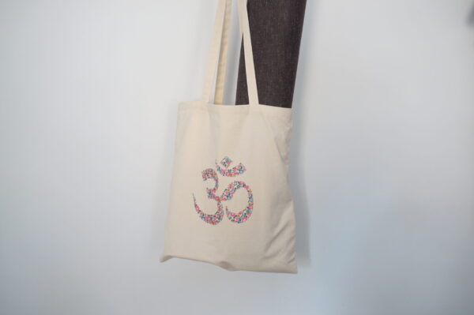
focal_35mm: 38
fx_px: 493
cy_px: 158
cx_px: 237
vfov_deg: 35.4
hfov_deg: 51.3
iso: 250
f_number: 7.1
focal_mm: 25
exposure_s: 1/6
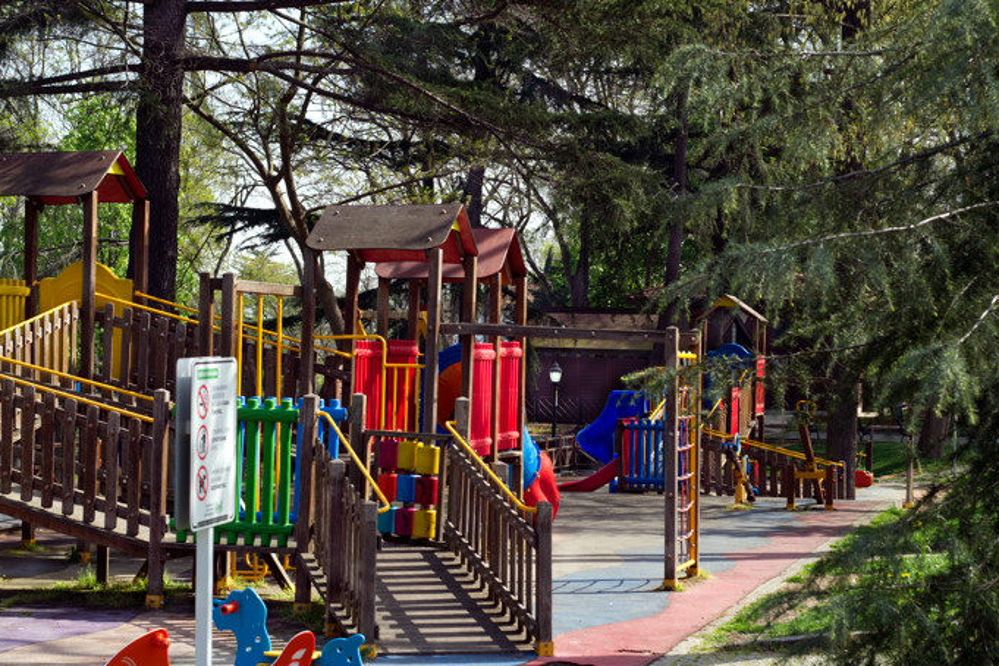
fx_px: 2109
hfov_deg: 26.7
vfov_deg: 17.9
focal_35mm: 76
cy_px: 336
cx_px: 499
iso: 200
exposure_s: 1/250
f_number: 6.3
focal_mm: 50
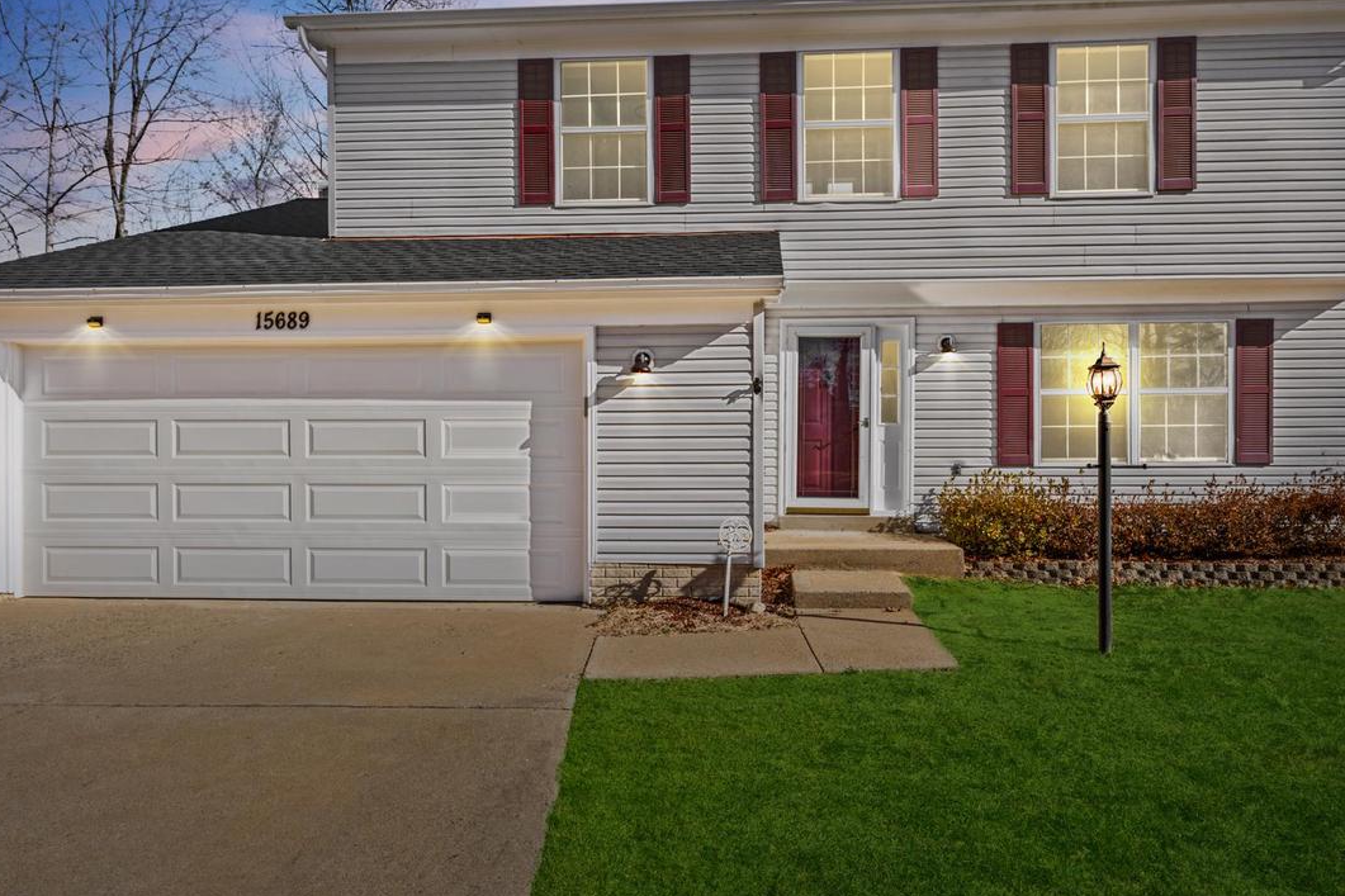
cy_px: 536
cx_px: 718
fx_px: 710
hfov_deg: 86.8
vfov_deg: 64.0
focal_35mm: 19
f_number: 10
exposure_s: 1/500
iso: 100
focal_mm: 14
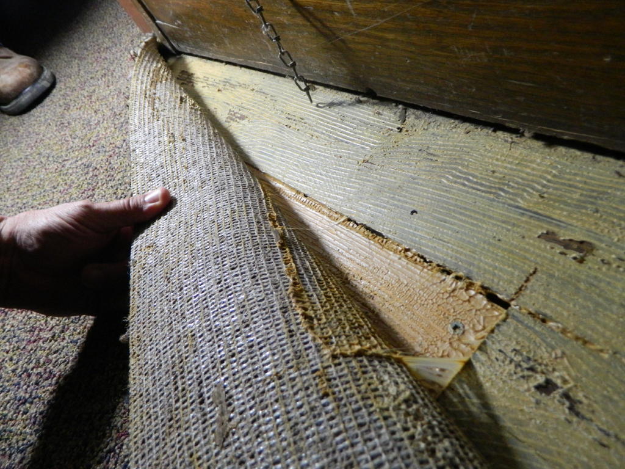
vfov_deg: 54.9
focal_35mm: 25
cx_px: 312
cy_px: 234
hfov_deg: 69.4
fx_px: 451
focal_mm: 4.5
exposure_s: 1/100
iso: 400
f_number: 3.1
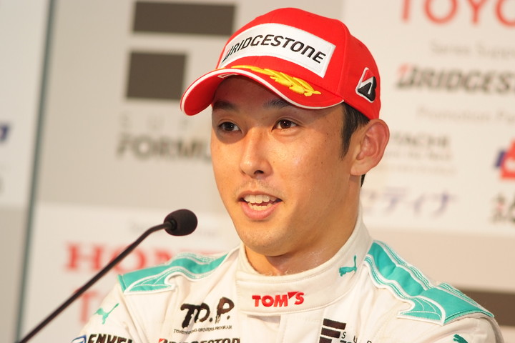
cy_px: 172
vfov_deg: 5.1
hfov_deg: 7.6
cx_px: 258
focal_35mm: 270
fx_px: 3862
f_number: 2.8
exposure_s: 1/125
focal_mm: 180
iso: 800
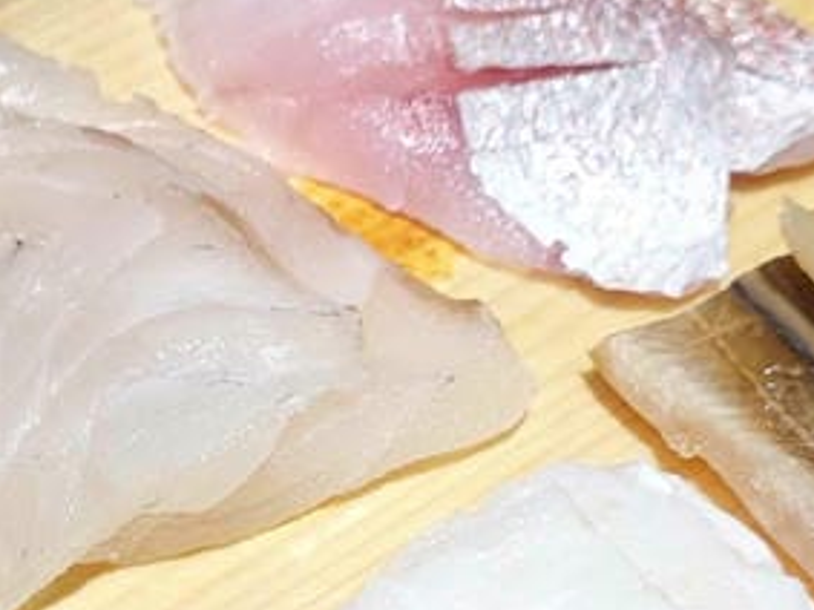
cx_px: 63
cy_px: 504
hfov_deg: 18.2
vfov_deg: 13.9
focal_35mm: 106
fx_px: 2492
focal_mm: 8.72
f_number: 2.8
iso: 125
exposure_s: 1/120
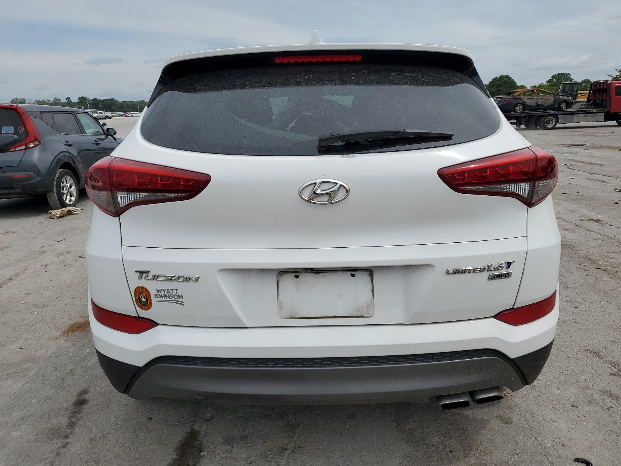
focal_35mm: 26
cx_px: 310
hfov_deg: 67.3
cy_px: 233
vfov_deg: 53.1
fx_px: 466
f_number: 1.5
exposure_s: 1/5000
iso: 50
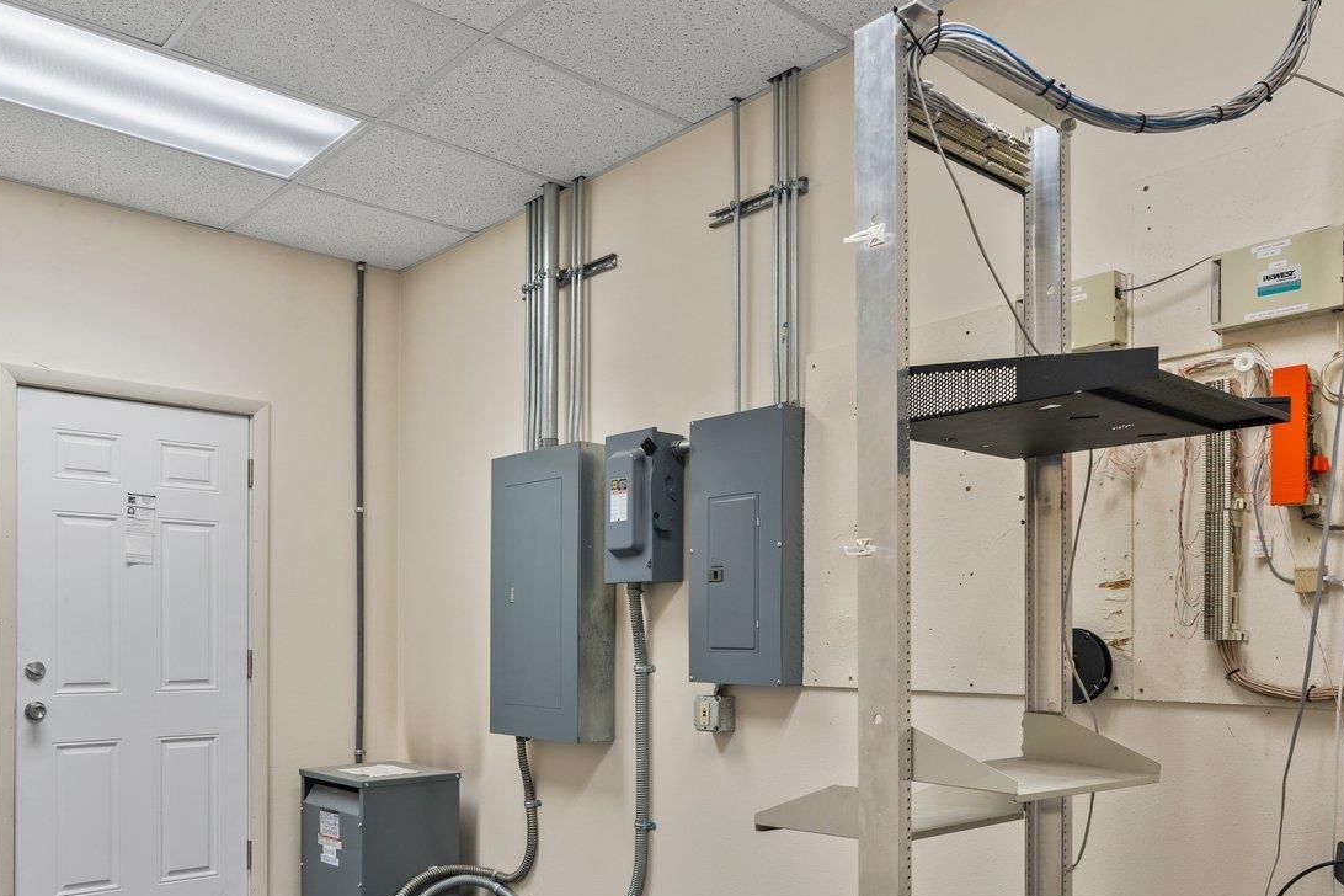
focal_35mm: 30
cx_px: 652
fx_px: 1120
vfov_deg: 42.7
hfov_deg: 61.9
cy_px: 631
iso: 400
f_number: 8
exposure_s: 1/4
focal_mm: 16
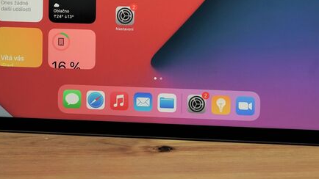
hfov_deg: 15.8
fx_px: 1150
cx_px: 160
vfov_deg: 8.8
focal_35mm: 136
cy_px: -14
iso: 640
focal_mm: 68
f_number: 7.1
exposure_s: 1/160
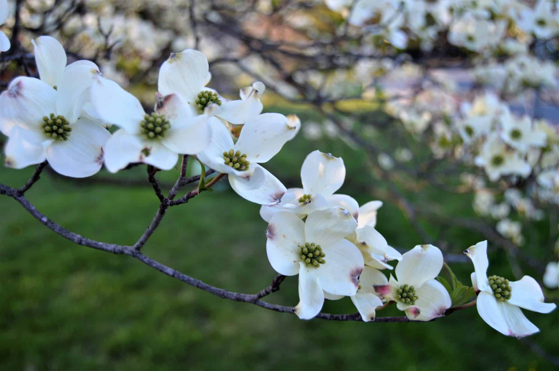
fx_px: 559
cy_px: 186
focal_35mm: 36
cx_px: 280
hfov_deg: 53.2
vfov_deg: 36.8
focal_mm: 24
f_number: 3.8
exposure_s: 1/125
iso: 110
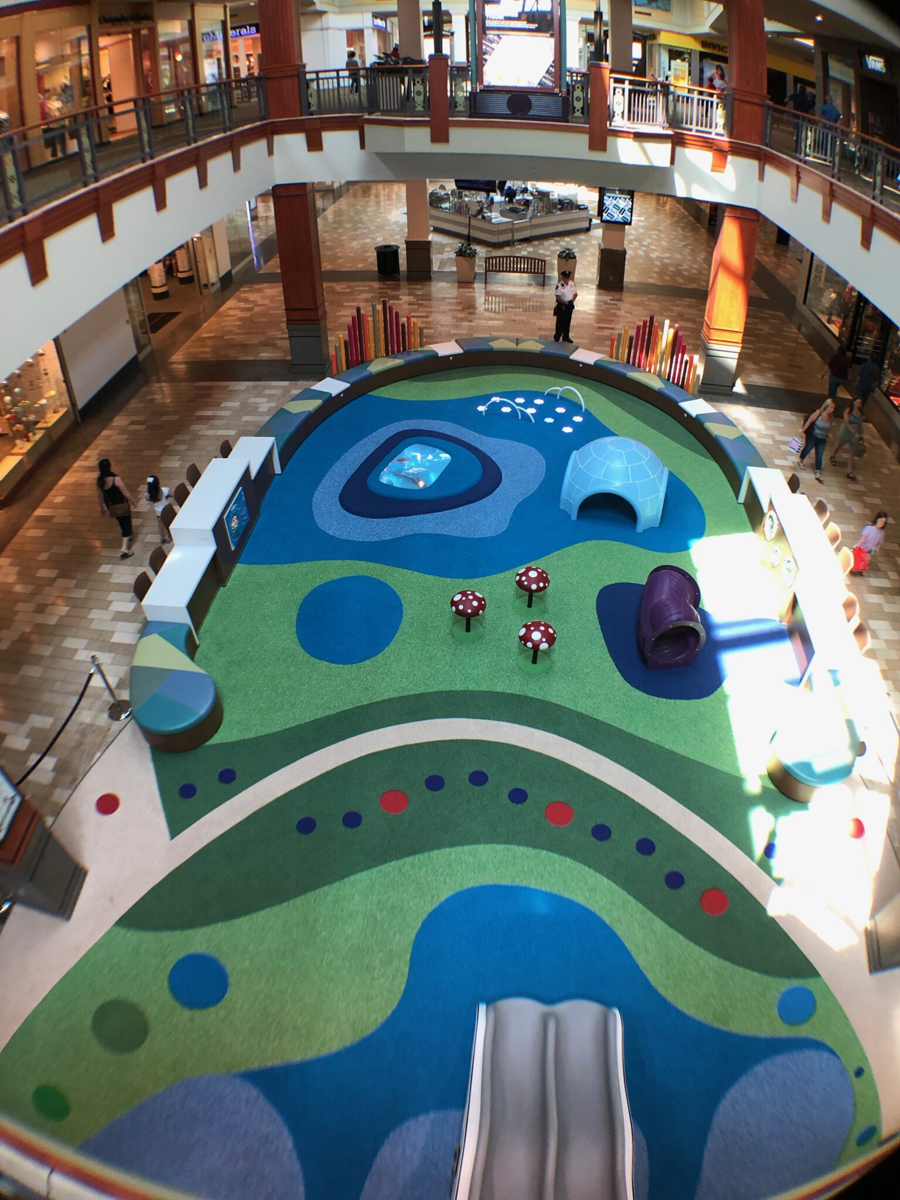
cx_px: 450
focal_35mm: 28
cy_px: 600
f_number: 1.8
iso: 32
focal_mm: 4
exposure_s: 1/30
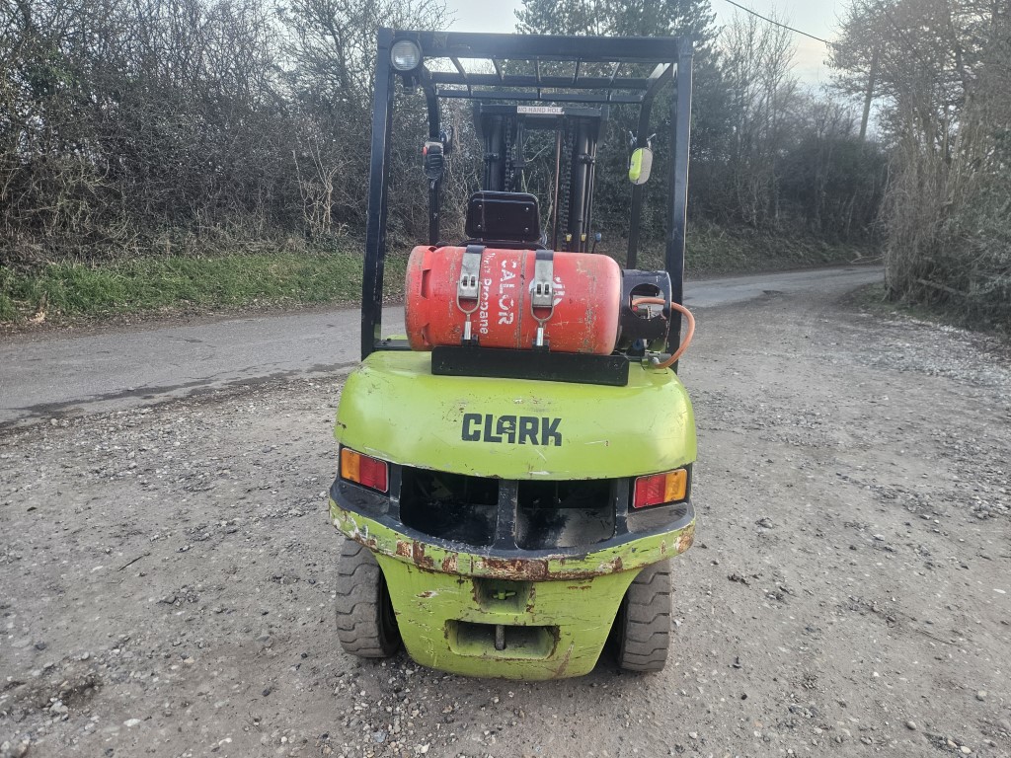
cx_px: 506
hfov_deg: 73.9
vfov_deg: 58.9
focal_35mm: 23
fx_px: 672
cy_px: 379
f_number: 1.8
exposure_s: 1/100
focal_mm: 5.4
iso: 160
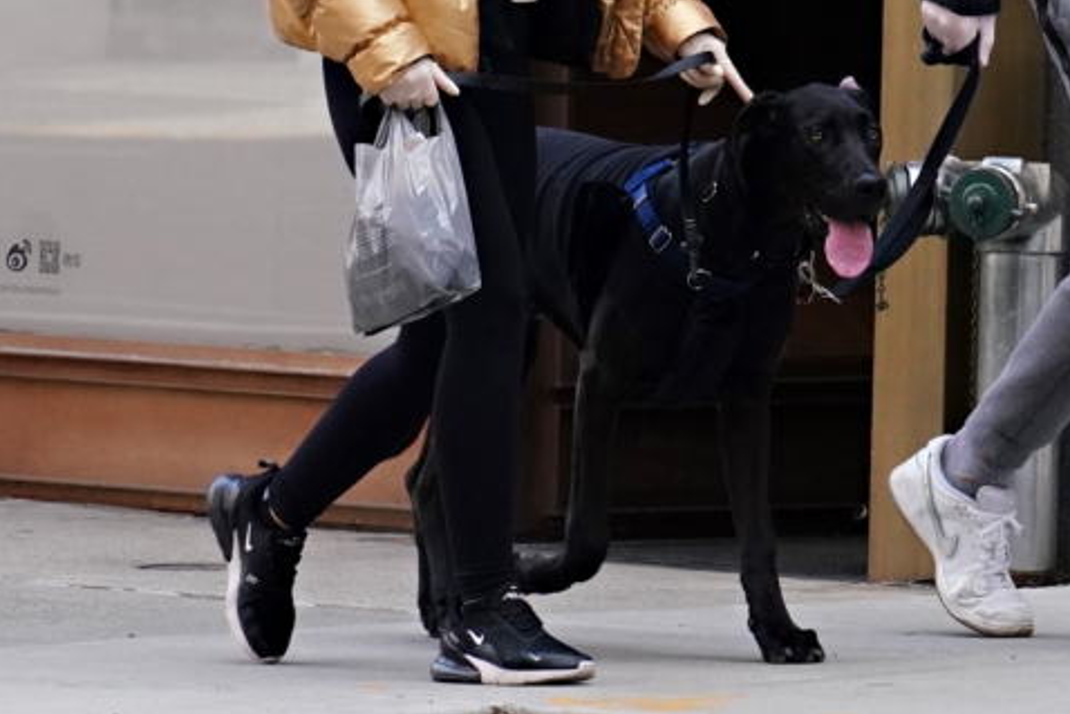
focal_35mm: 502
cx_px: 804
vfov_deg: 2.7
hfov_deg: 4.1
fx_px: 14924
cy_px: -107
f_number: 9
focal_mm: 200
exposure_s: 1/400
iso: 1600
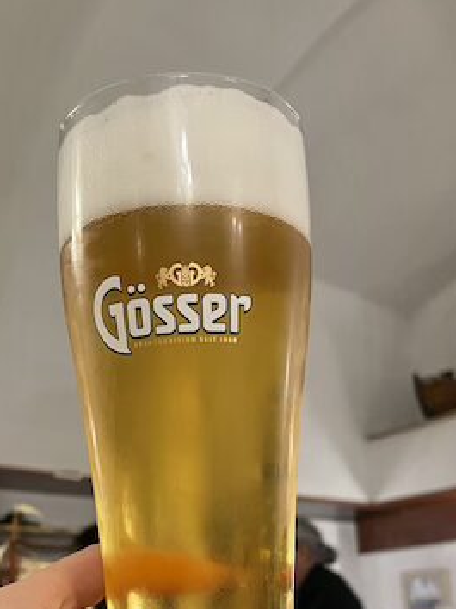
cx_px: 205
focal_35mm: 49
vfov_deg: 37.1
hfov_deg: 29.6
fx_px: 862
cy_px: 514
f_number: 1.6
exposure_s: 1/50
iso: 400
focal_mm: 4.2
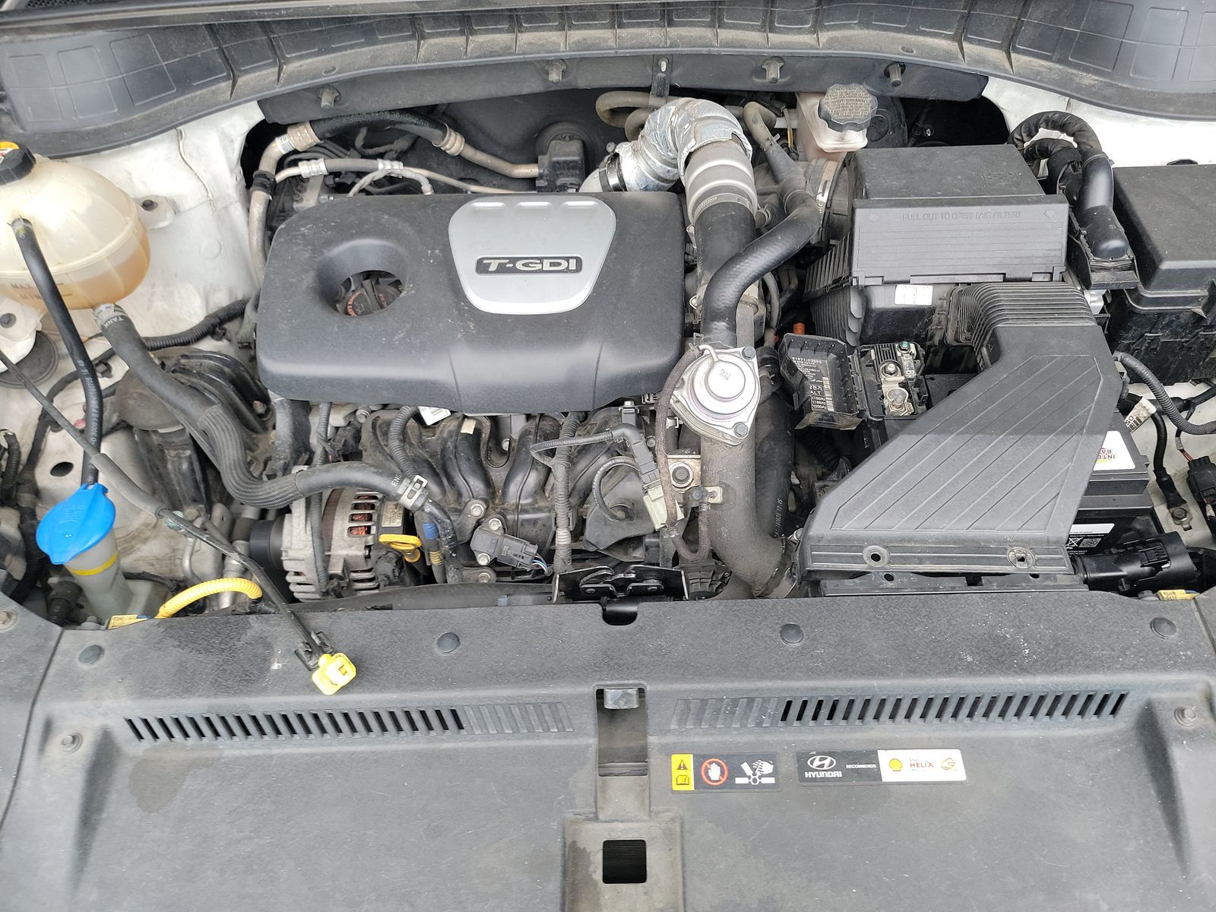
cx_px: 608
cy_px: 456
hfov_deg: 71.6
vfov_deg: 56.8
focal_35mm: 24
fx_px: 843
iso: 95
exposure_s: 1/59
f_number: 1.8
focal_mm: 6.7
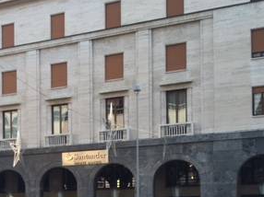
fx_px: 495
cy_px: 204
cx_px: -1
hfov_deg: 28.0
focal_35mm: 65
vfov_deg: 21.6
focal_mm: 4.15
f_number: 2.2
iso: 32
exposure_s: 1/319
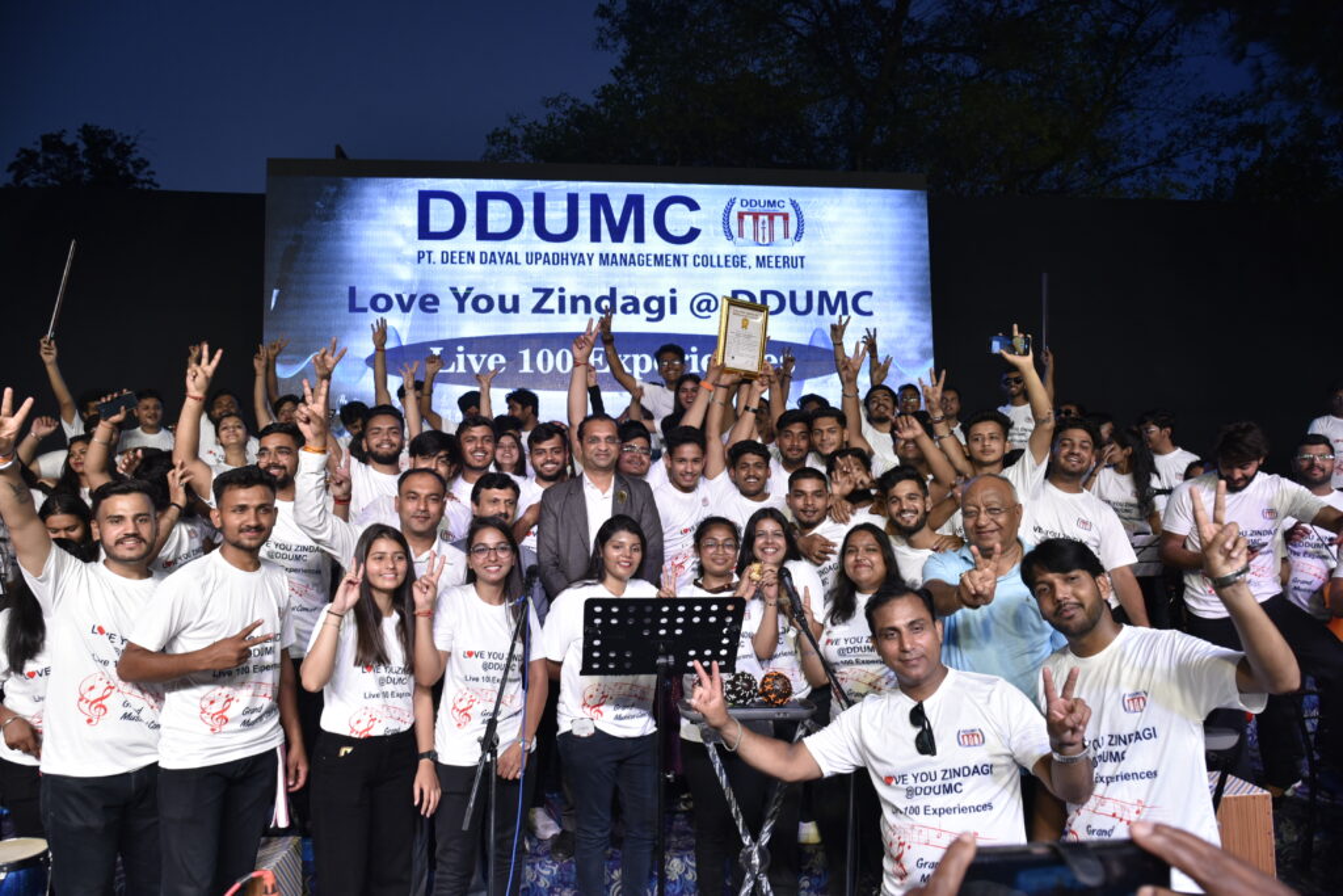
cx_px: 672
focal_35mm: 24
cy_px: 448
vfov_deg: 53.1
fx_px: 895
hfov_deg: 73.7
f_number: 5
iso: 800
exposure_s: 1/125
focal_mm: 24
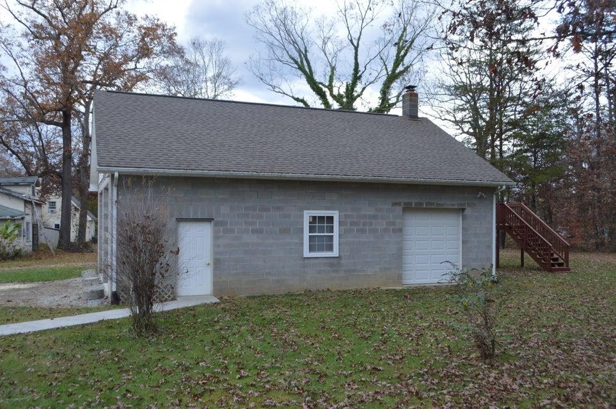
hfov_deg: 57.3
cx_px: 308
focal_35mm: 33
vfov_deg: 39.9
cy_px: 204
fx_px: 564
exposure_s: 1/125
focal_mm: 22
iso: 200
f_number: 5.6
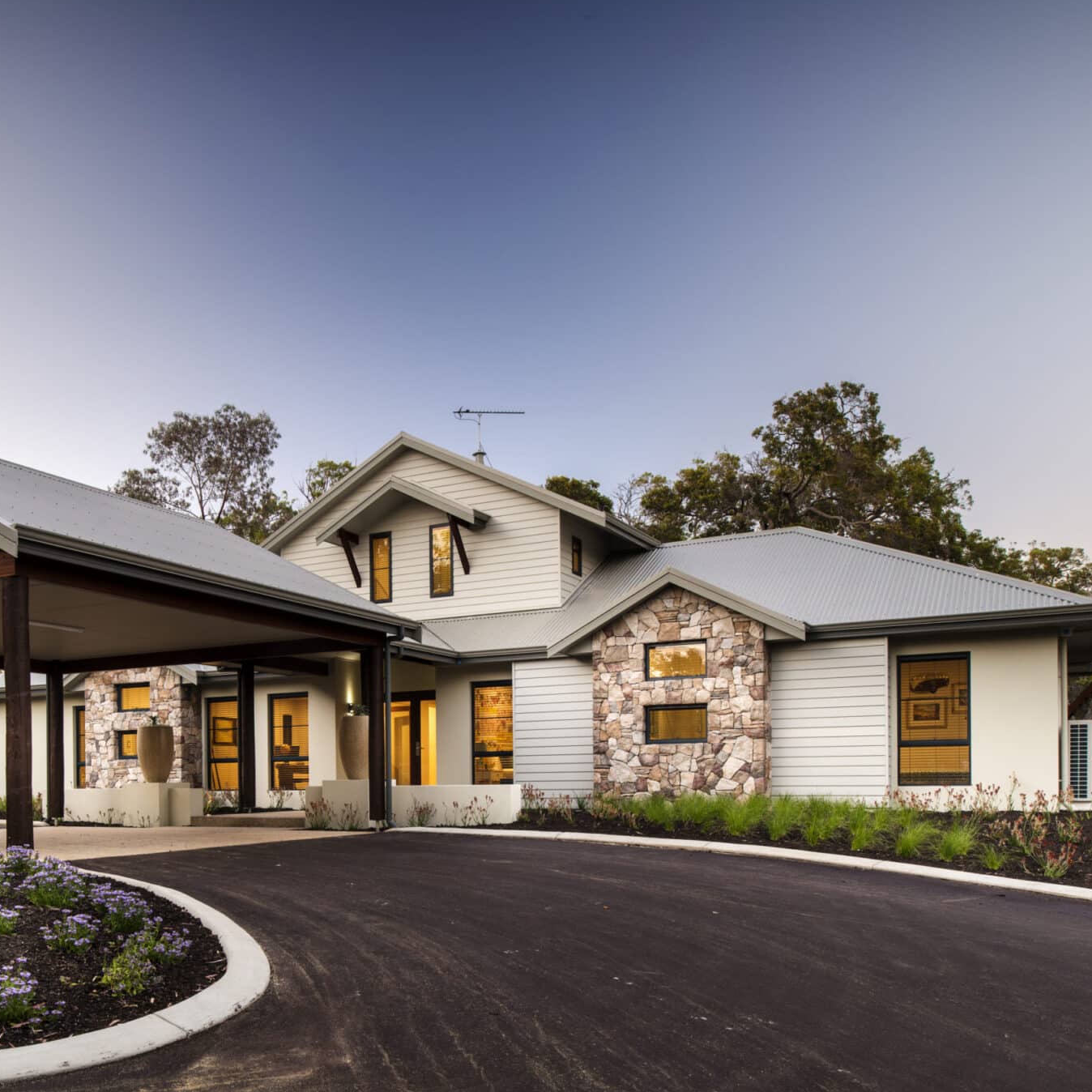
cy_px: 545
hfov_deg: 51.6
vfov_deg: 52.5
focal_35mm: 31
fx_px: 1106
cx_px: 370
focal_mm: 24
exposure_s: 1.5
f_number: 11
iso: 140
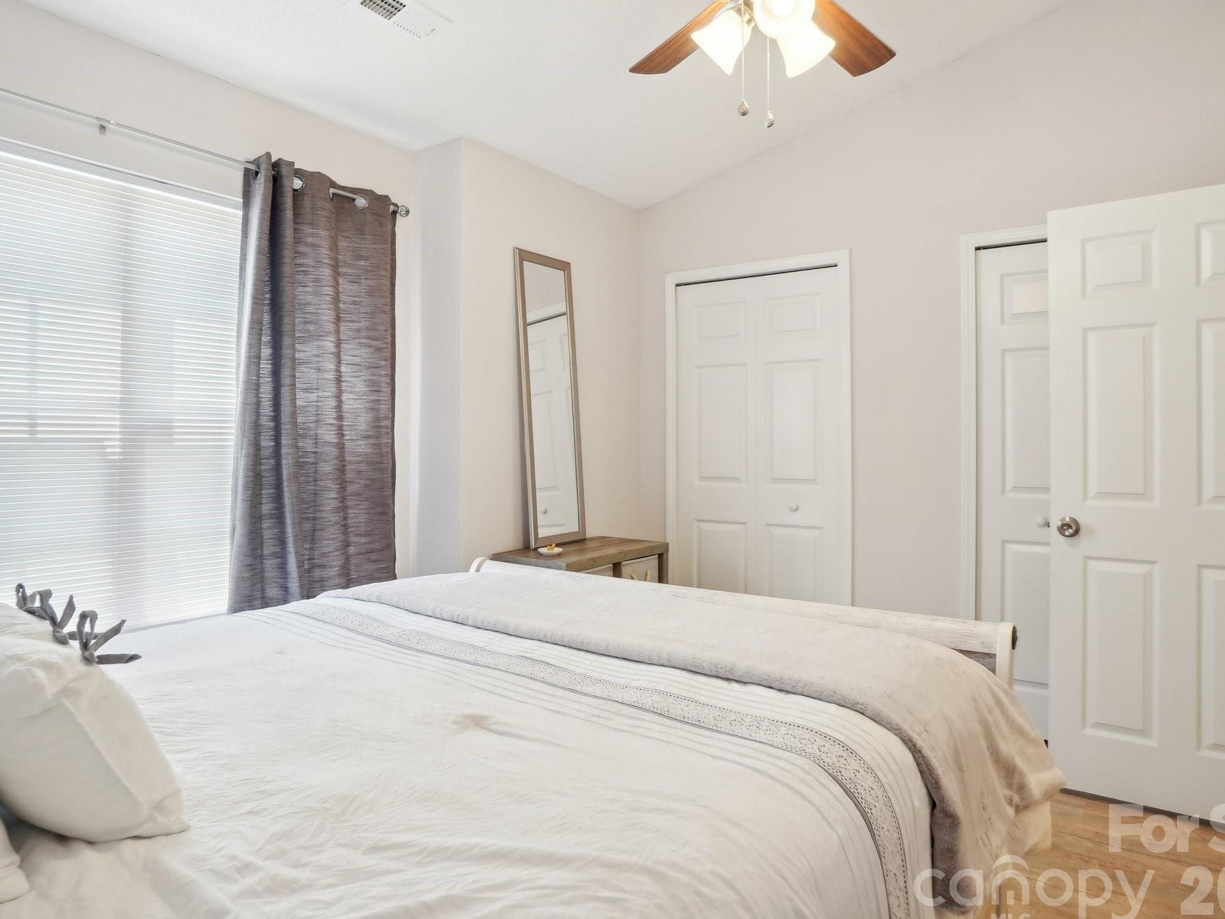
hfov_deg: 81.7
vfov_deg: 66.0
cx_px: 621
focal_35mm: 20
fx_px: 708
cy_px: 468
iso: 400
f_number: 8
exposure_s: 1/30
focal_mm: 18
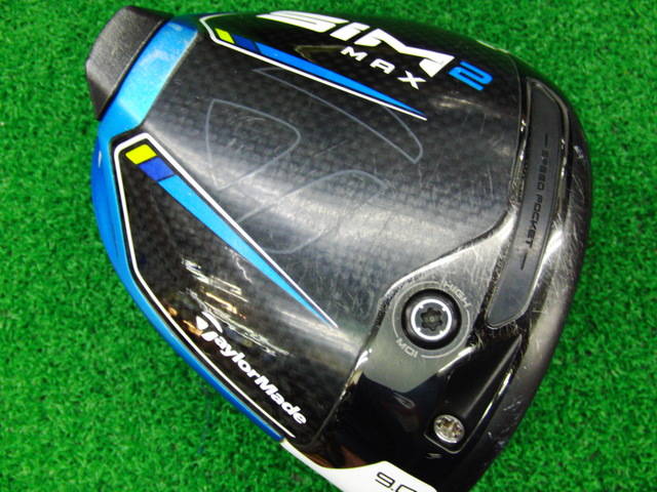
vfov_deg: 38.7
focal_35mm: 37
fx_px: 702
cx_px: 328
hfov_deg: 50.1
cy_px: 246
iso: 400
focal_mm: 6.42
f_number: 3.6
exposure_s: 1/30
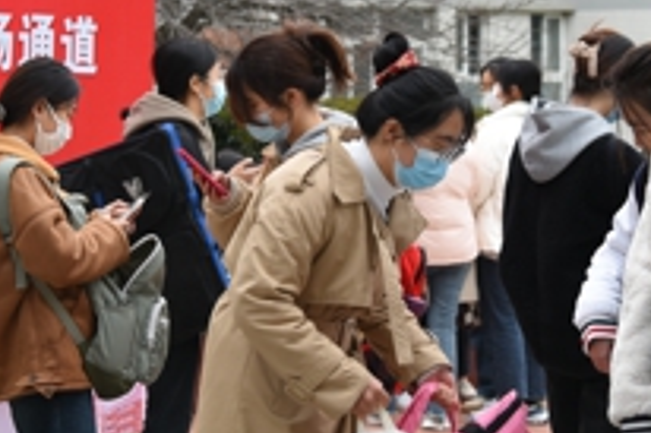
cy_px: 62
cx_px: 186
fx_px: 2746
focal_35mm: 152
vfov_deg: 9.0
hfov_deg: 13.5
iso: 100
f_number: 4
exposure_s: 1/100
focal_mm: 46
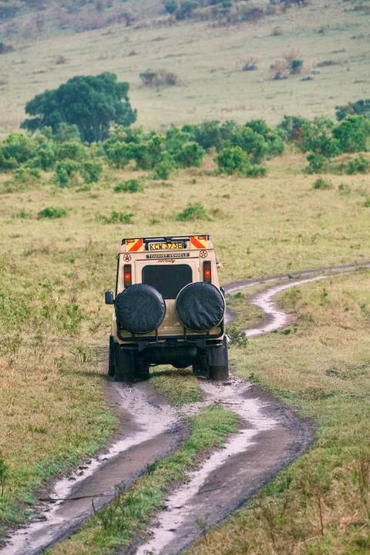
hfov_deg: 4.4
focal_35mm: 310
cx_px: 185
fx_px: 4779
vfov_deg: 6.6
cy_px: 278
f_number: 5.6
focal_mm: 206.5
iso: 1600
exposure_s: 1/160
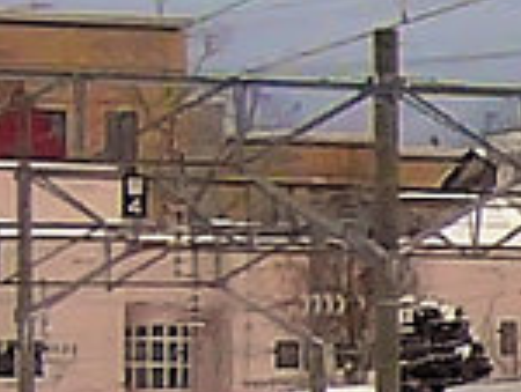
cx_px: 1525
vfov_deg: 4.2
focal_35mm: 351
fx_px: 5291
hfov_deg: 5.3
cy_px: 524
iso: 100
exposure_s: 1/640
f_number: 2.8
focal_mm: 4.7
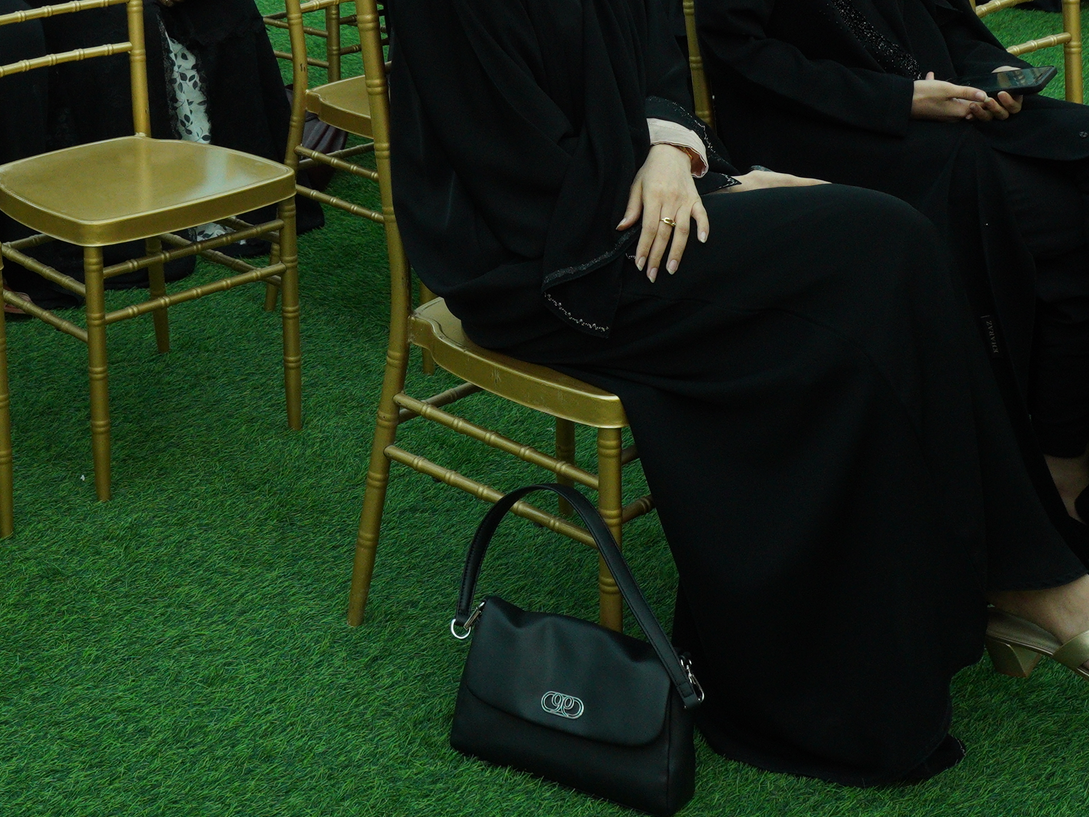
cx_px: 318
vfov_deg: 21.5
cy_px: -108
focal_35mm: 64
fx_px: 2027
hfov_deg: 29.7
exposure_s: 1/125
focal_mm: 15
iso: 640
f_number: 5
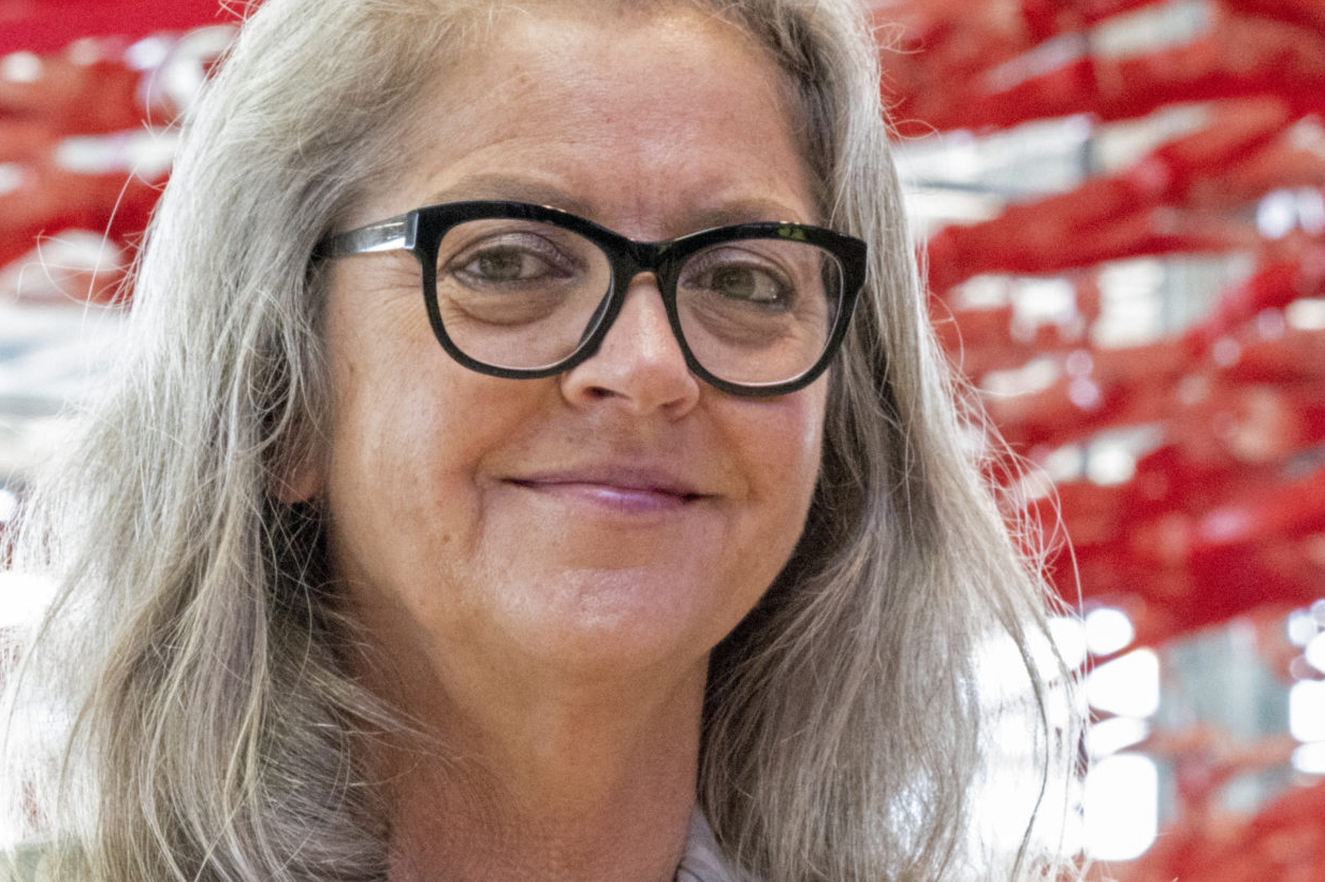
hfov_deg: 7.4
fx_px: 10298
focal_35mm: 280
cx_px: 743
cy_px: 515
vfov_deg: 4.9
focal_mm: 180
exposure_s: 1/60
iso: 25600
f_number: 22
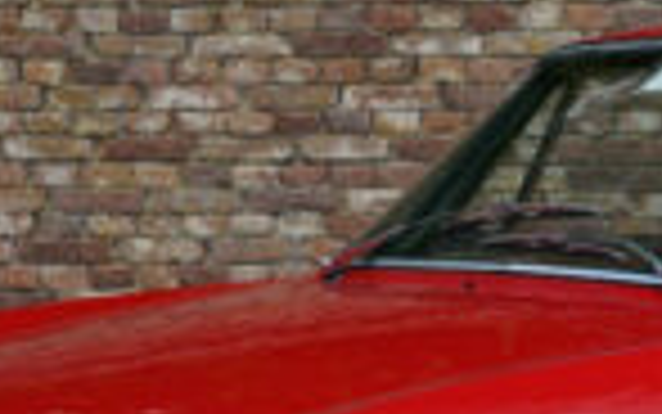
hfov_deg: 7.7
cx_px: 730
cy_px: 320
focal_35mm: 271
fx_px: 4891
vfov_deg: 4.8
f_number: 5.6
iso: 100
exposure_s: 1/100
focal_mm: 65
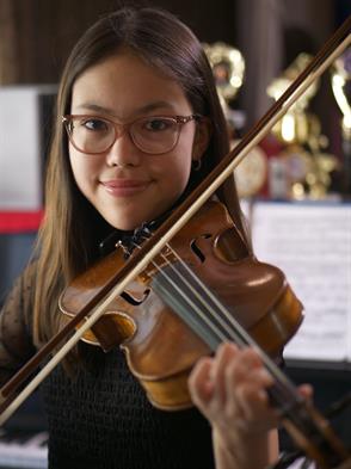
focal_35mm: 86
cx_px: 176
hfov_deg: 17.1
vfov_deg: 22.8
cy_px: 234
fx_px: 1165
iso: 250
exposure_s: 1/100
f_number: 1.7
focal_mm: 43
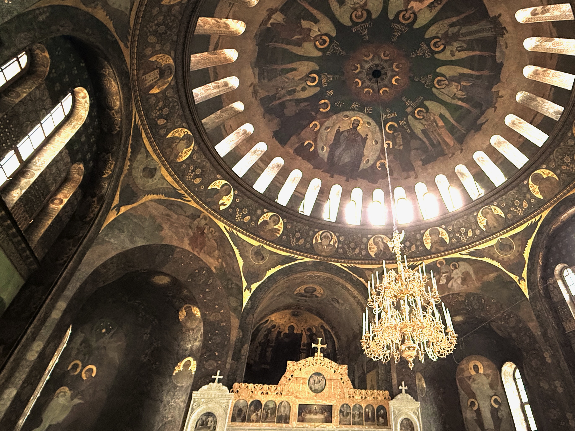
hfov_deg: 80.2
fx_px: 332
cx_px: 361
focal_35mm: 20
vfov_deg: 65.5
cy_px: 176
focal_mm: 2.22
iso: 640
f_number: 2.2
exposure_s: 1/60
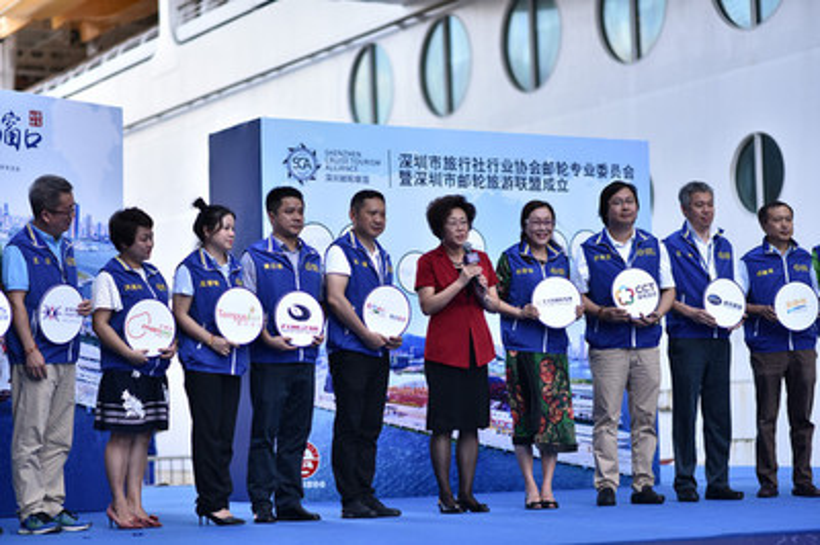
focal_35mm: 85
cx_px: 410
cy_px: 272
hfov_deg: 23.9
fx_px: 1934
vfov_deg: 16.0
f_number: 2
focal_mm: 85
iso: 320
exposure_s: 1/1250
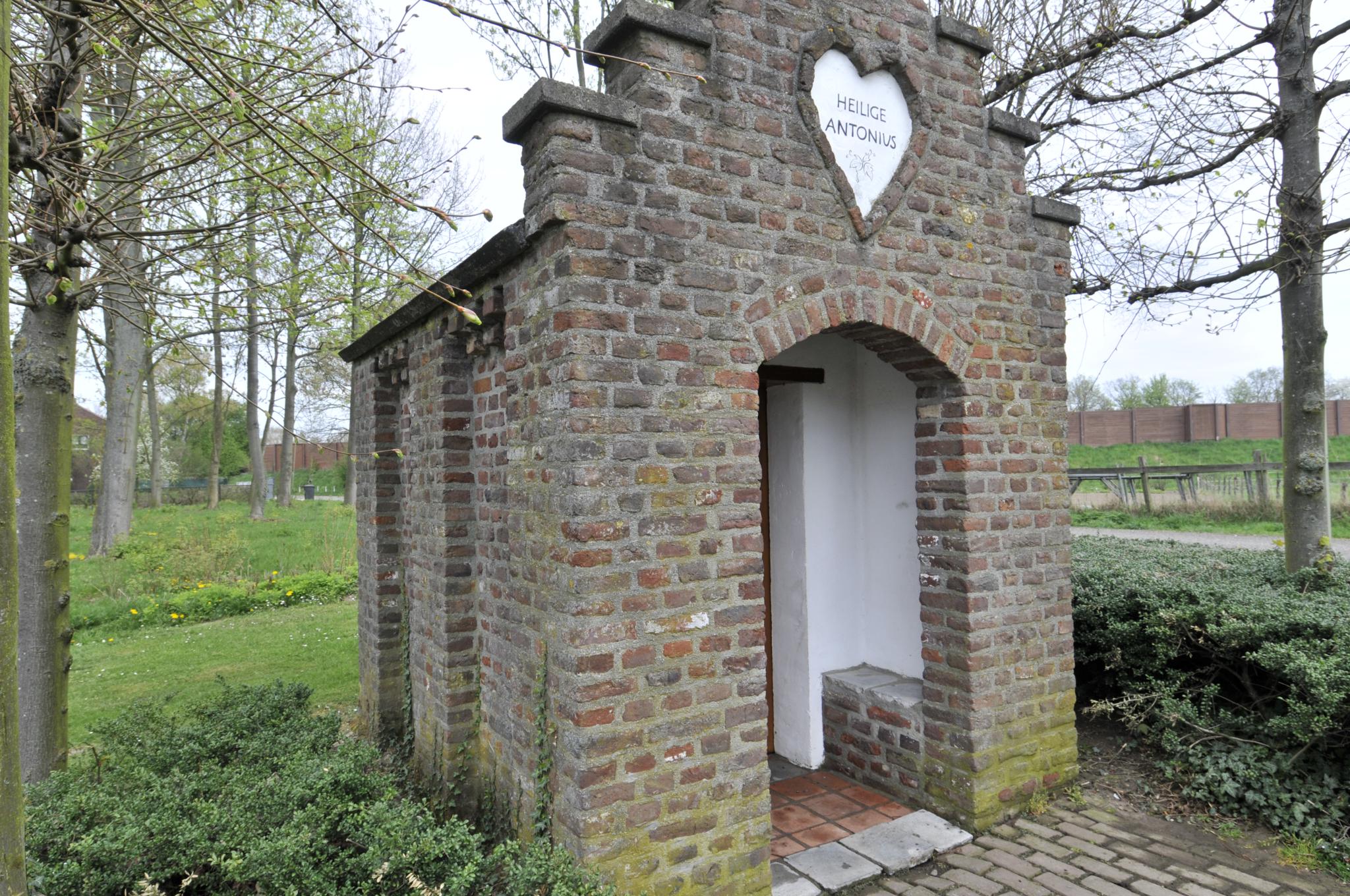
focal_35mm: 21
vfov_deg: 59.4
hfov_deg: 81.3
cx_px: 675
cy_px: 448
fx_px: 786
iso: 200
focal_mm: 14
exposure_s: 1/200
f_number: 9
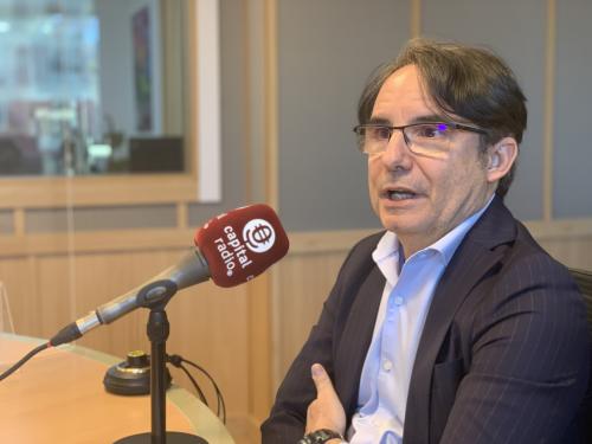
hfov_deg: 36.8
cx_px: 296
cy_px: 222
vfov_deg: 28.0
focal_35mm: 52
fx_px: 889
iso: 100
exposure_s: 1/50
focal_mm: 6
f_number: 2.4
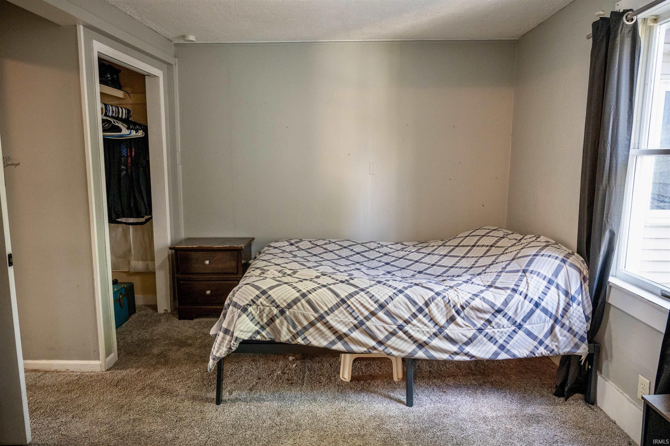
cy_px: 223
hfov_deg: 73.8
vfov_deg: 53.1
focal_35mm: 24
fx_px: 446
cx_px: 335
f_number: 4
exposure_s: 1/60
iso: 2000
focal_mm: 24
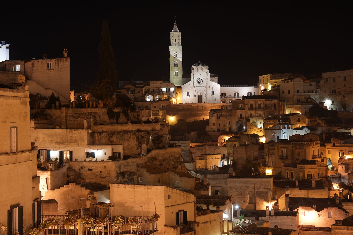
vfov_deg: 19.5
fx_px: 686
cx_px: 176
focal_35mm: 70
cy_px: 118
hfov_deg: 28.8
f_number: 11
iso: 400
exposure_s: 6
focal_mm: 70
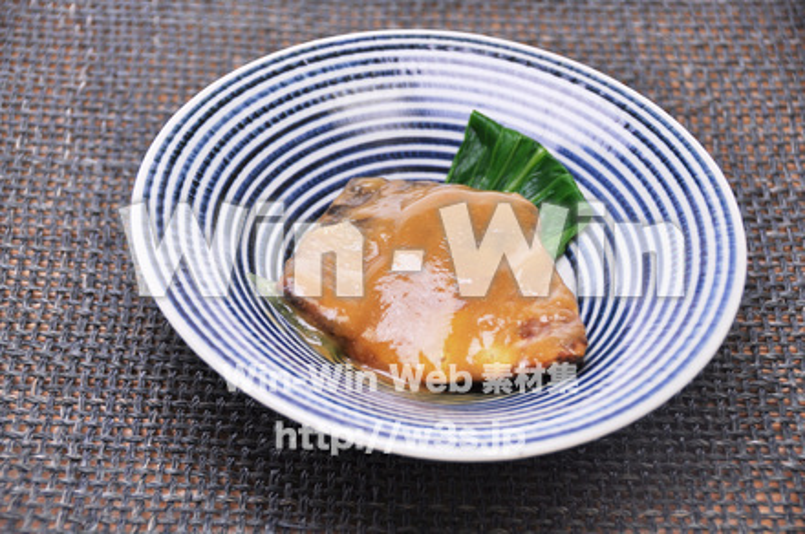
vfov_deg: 14.0
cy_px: 267
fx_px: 2177
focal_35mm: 98
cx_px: 402
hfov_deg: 21.0
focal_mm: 65
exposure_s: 1/25
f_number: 5
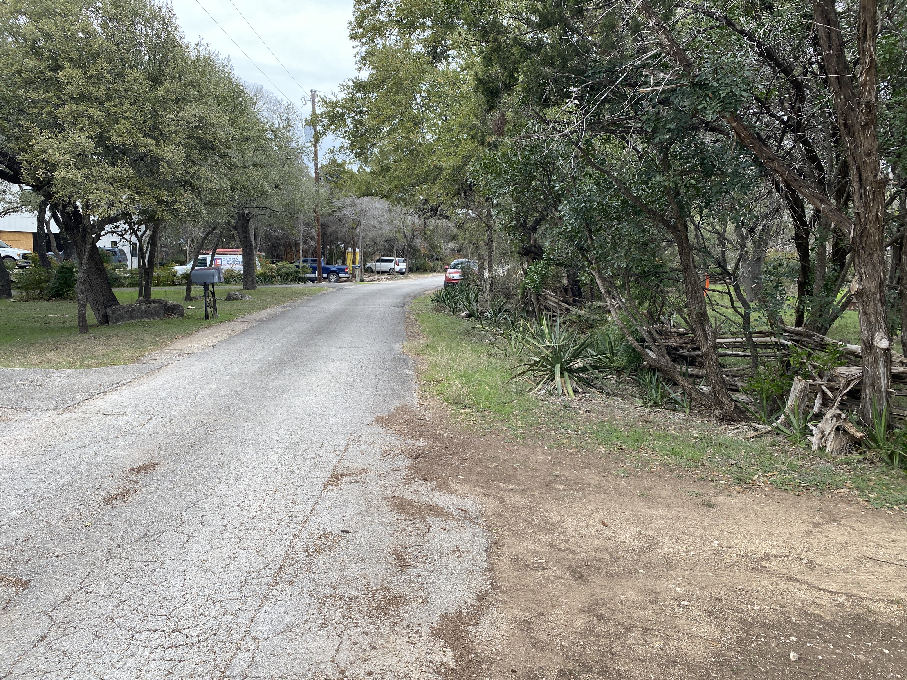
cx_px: 454
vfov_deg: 53.1
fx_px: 681
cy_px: 340
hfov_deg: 67.3
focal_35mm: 26
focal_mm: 4.25
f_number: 1.8
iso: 32
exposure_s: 1/121
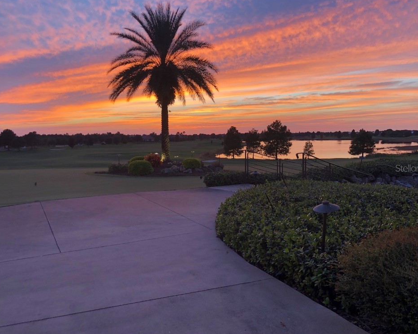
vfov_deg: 48.5
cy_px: 168
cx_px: 208
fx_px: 371
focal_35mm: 30
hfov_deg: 58.8
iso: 125
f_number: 1.8
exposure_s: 1/120
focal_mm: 4
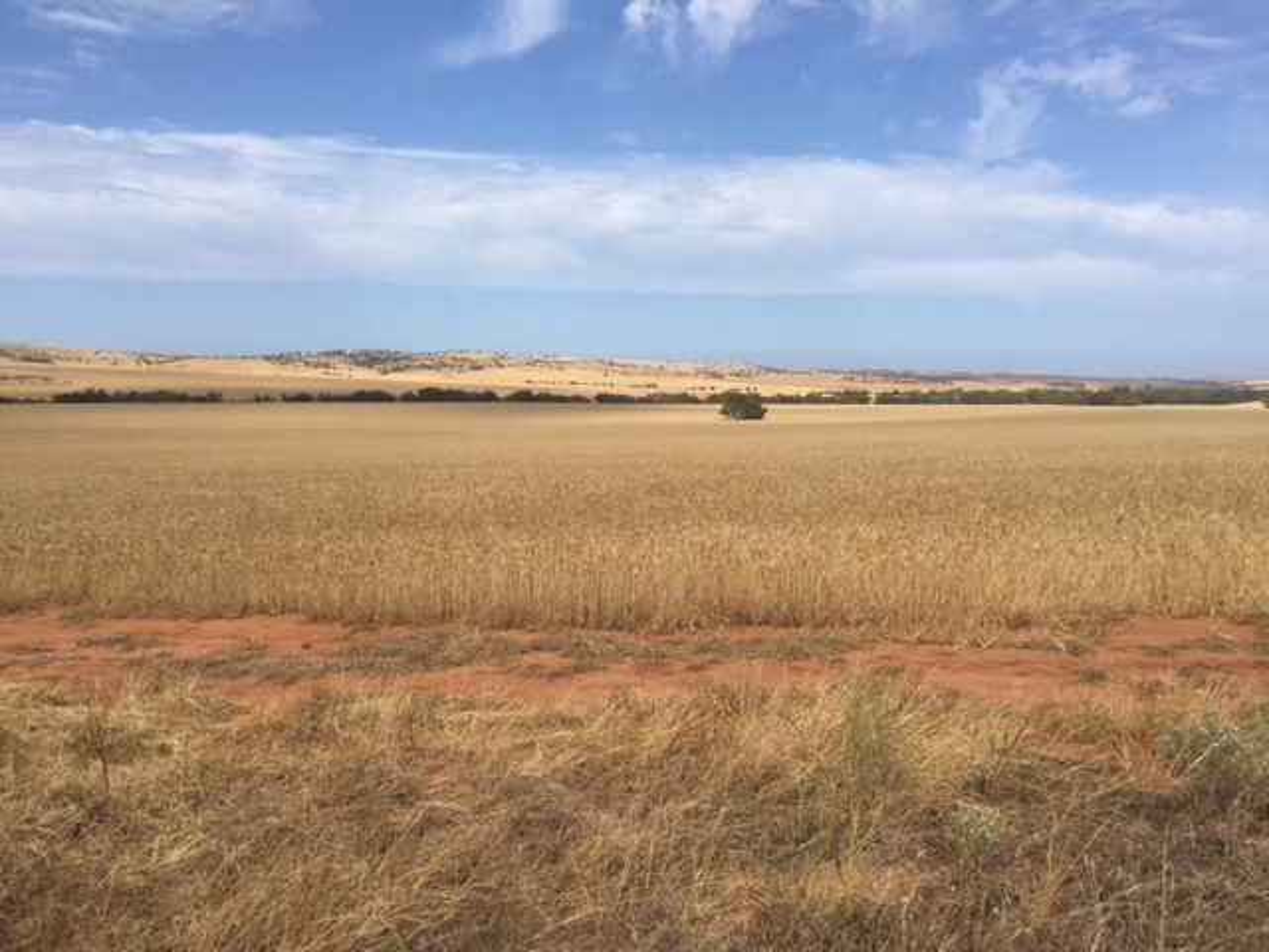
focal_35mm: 29
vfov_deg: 48.2
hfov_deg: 61.7
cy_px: 476
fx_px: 1063
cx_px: 634
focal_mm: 4.15
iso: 32
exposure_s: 1/3049
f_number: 2.2
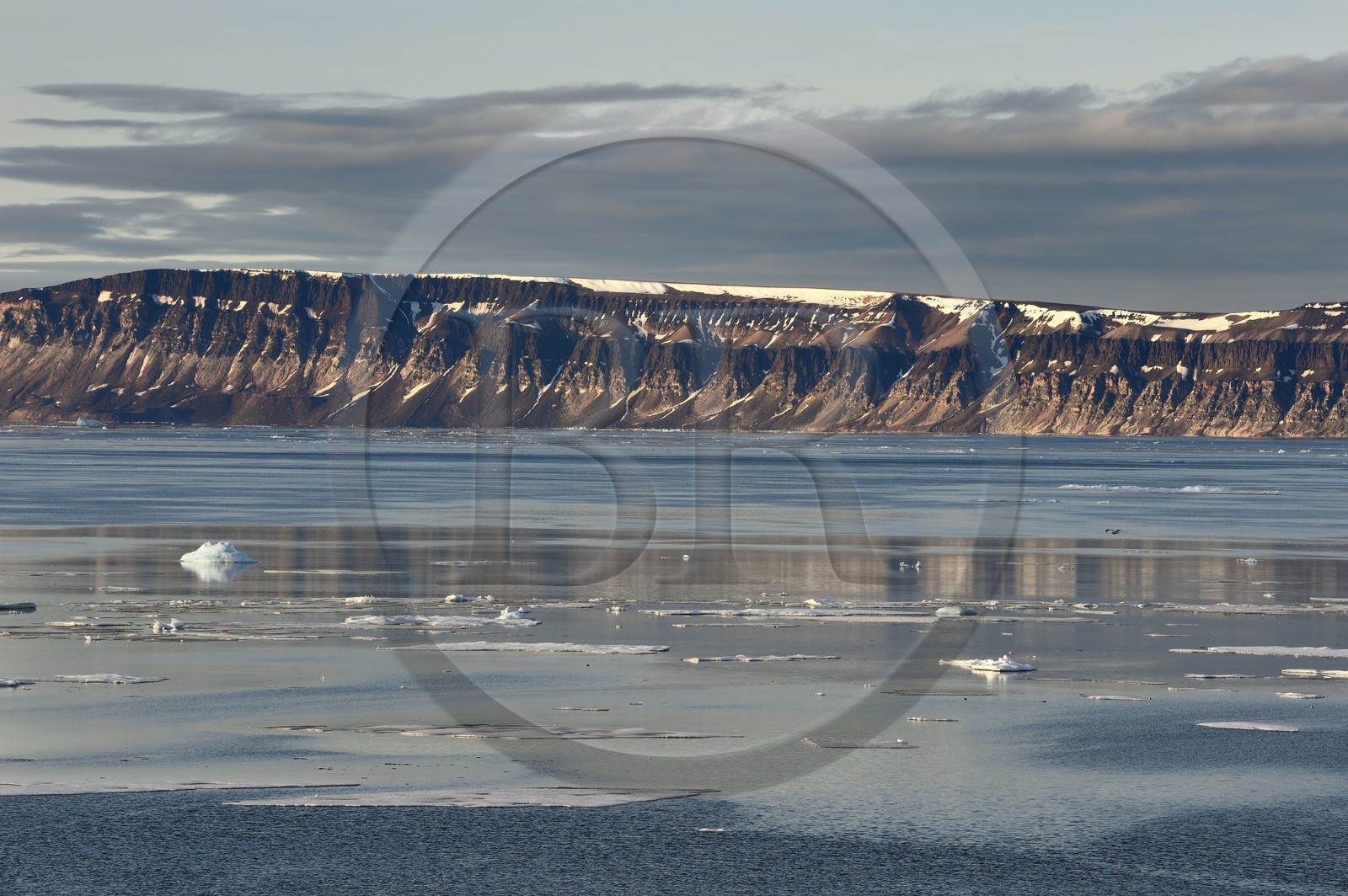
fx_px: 6921
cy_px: 448
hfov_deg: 11.1
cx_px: 674
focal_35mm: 185
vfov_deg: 7.4
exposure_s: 1/320
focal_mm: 185
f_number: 9
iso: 200
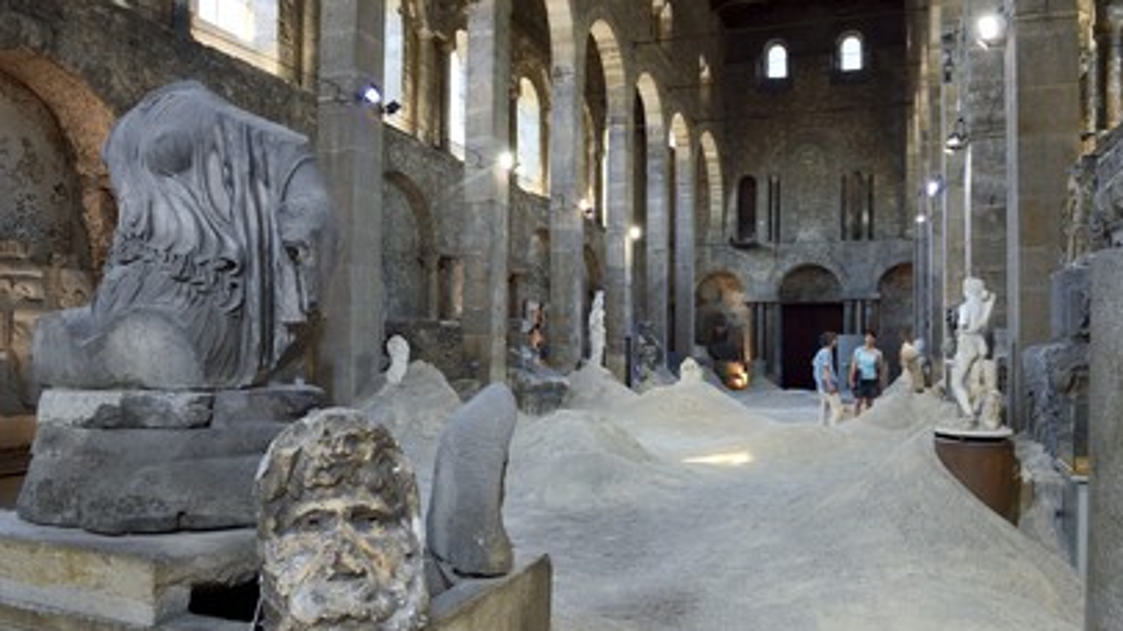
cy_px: 340
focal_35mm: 26
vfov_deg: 44.3
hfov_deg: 71.9
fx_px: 774
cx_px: 575
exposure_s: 1/40
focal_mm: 24
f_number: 4.5
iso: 800
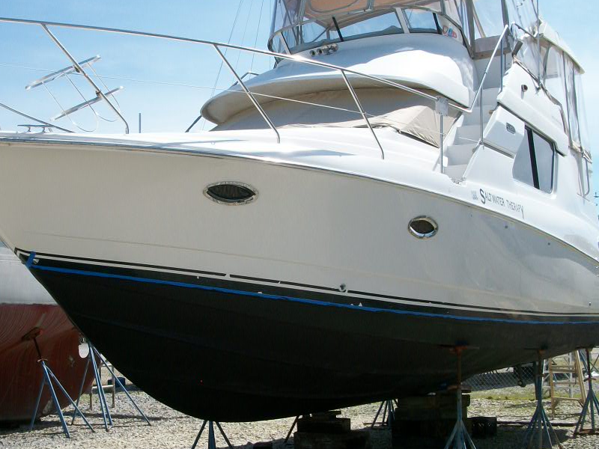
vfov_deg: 26.1
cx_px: 252
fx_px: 969
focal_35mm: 56
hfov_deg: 34.3
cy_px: 254
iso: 80
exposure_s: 1/400
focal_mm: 6.3
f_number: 5.6
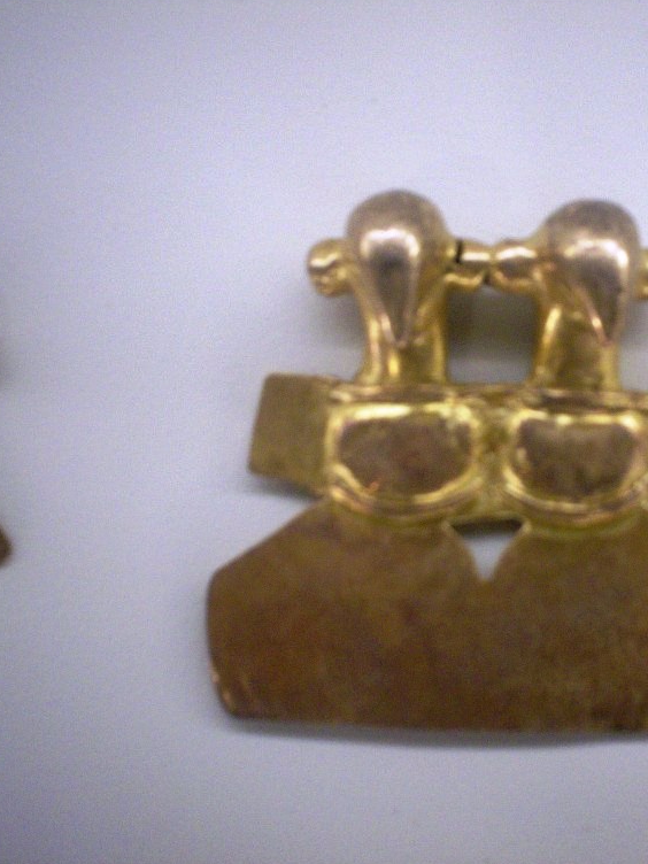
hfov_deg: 29.0
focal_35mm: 49
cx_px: 519
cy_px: 426
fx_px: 1223
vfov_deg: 38.9
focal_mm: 6
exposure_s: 1/8
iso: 200
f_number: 4.5
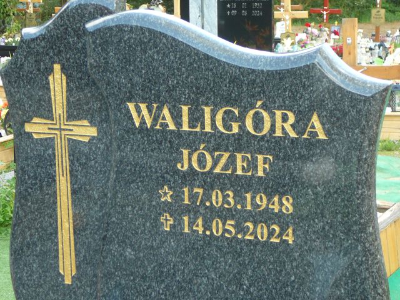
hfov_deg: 23.8
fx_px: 948
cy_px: 150
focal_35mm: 82
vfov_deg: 18.0
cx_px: 200
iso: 80
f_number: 3.8
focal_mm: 12.2
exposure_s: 1/60
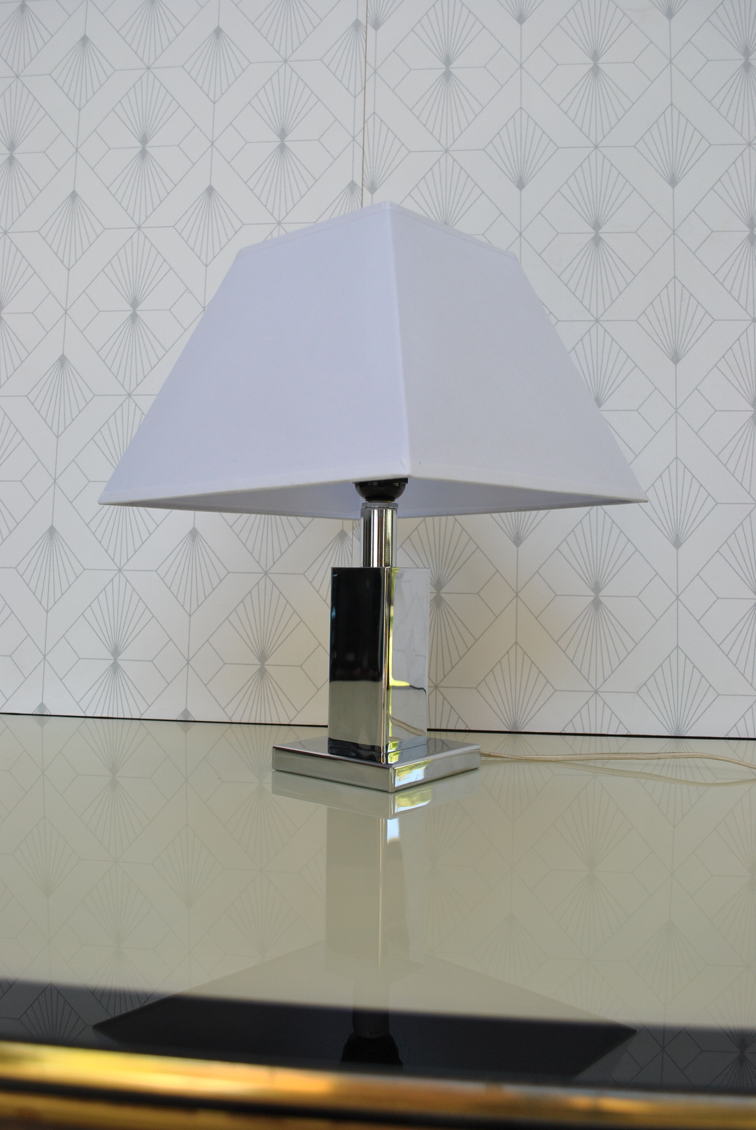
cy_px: 565
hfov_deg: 40.1
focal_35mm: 33
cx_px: 378
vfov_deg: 57.2
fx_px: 1036
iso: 200
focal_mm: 22
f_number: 5.6
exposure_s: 1/125
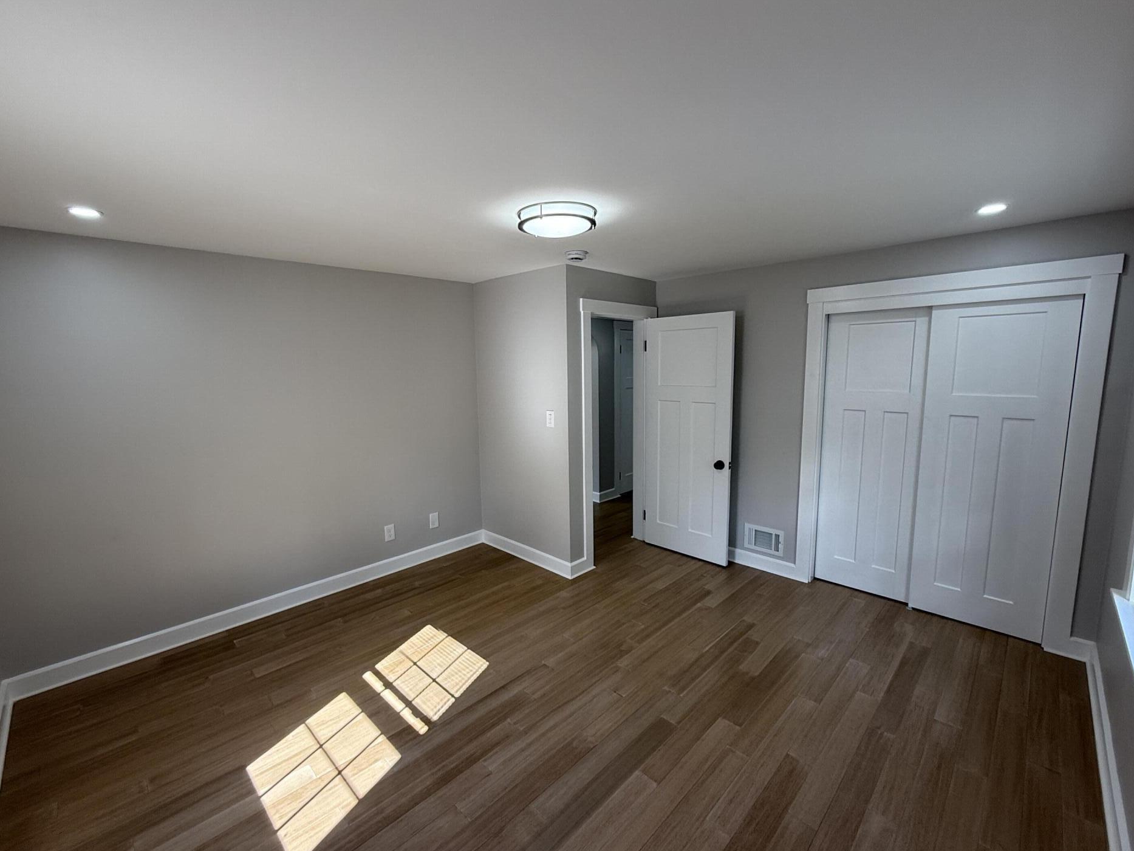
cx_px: 539
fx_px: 491
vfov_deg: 81.7
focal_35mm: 15
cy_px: 426
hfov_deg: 98.1
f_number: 2.2
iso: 80
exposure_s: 1/120
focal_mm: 2.22
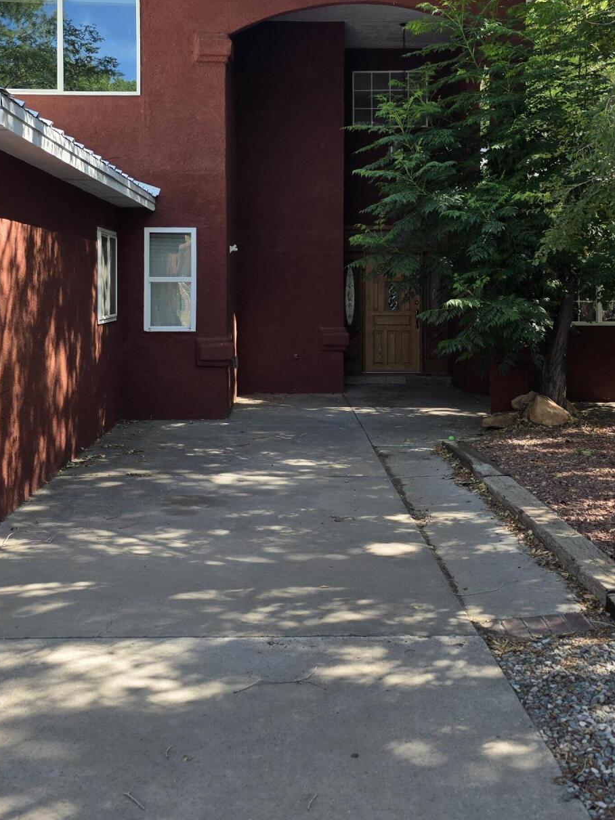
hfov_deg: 37.7
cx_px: 284
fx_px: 900
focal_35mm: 38
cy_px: 284
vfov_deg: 48.3
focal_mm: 6.3
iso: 25
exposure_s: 1/359
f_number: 1.7
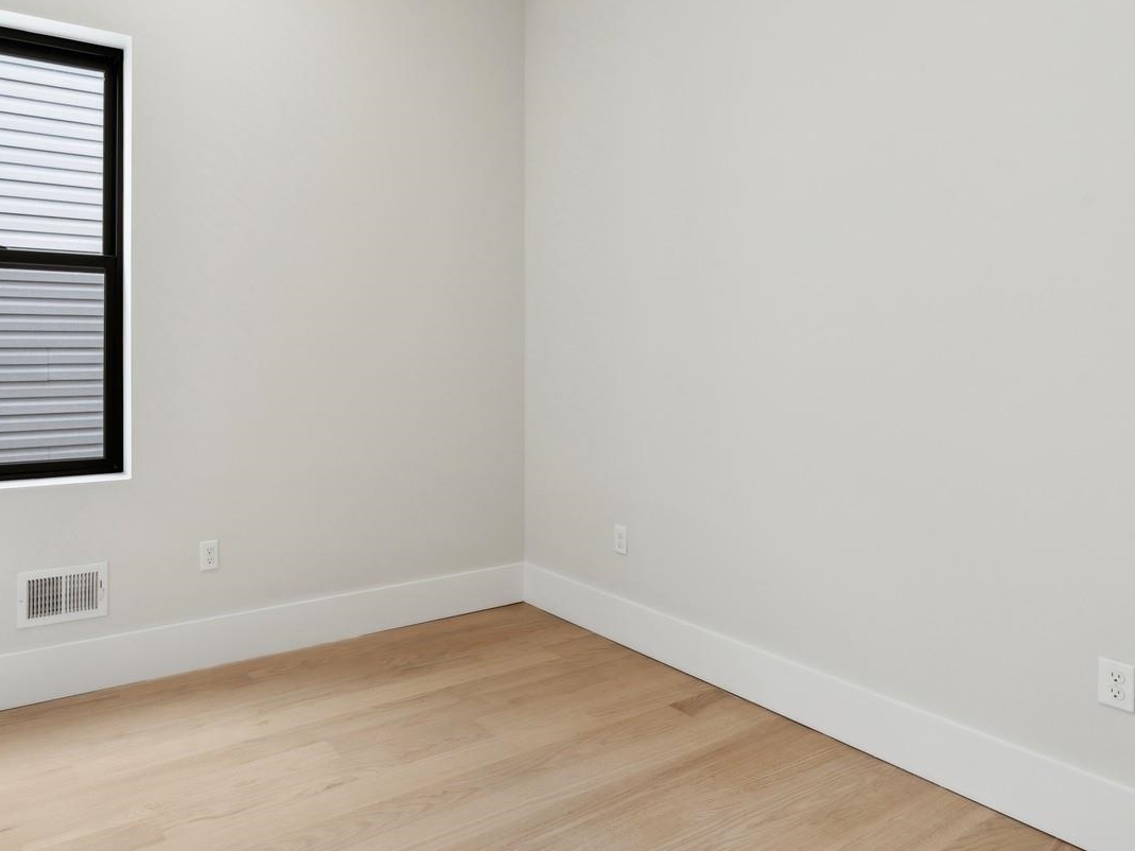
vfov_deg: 58.4
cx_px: 418
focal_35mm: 23
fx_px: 754
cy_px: 341
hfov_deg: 72.6
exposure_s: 1/4
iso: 100
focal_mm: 16
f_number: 11
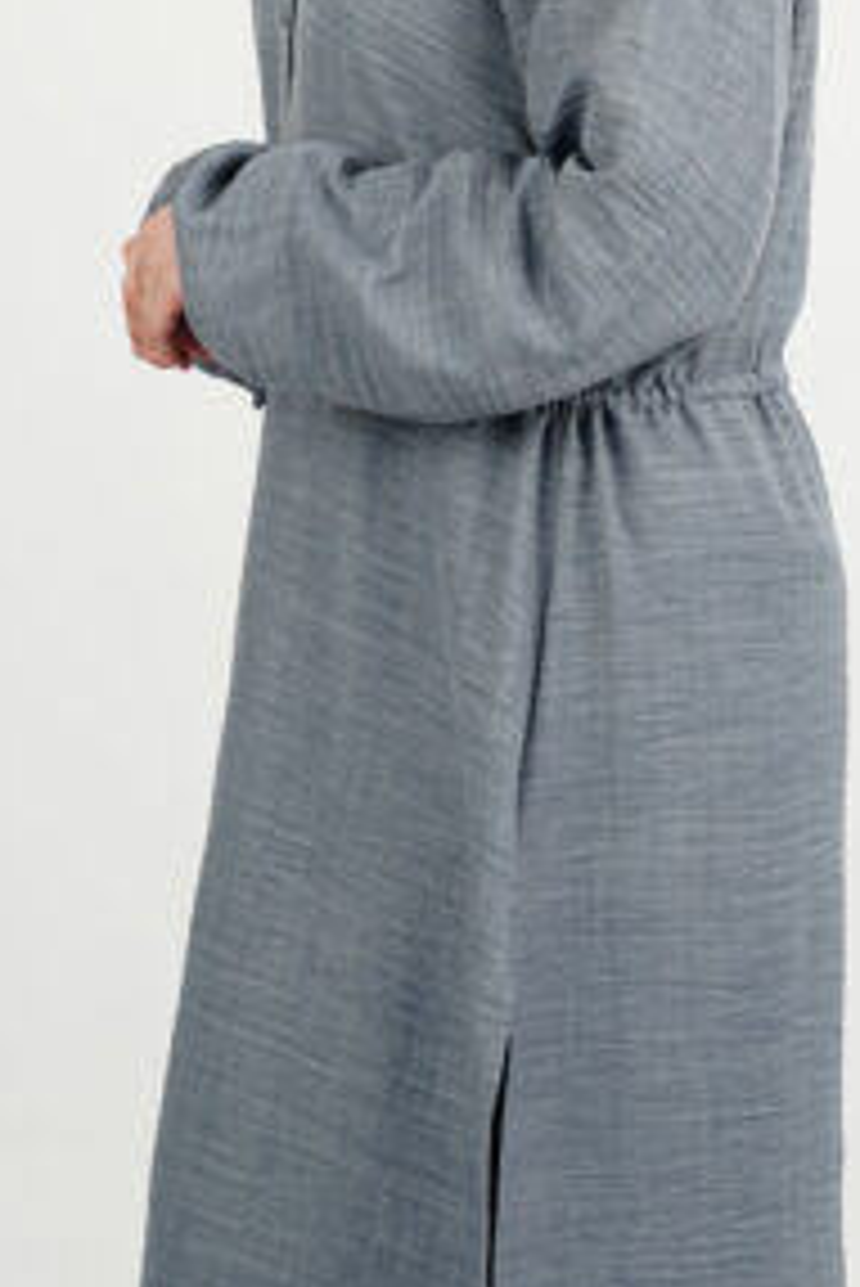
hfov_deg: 7.8
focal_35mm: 176
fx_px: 6299
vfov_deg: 11.7
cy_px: 634
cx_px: 473
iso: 400
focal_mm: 56
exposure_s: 1/100
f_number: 6.3
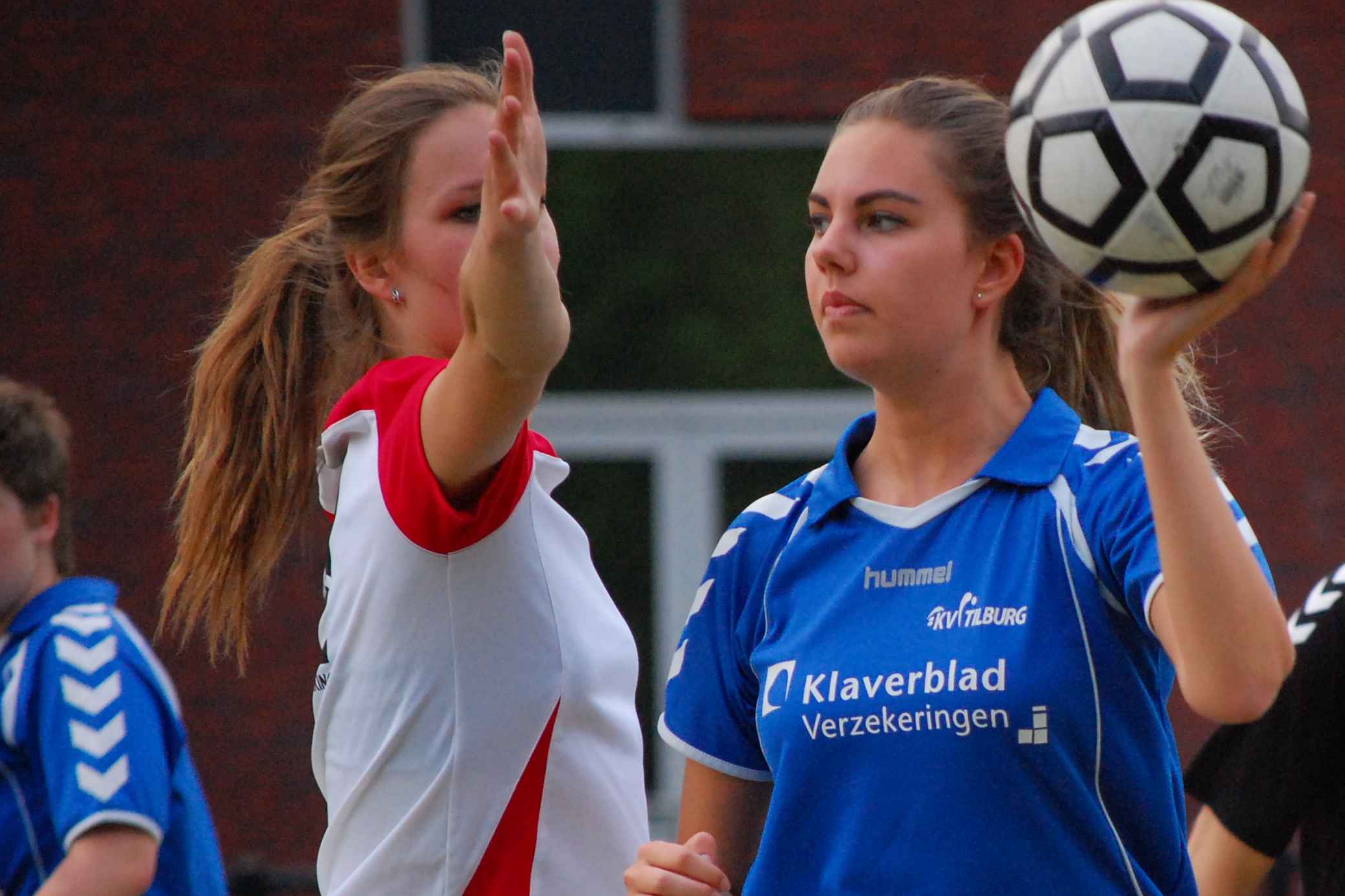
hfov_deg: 8.3
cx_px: 674
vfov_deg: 5.5
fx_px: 9284
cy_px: 448
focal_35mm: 249
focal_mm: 165
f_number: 5.3
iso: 1600
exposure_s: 1/800
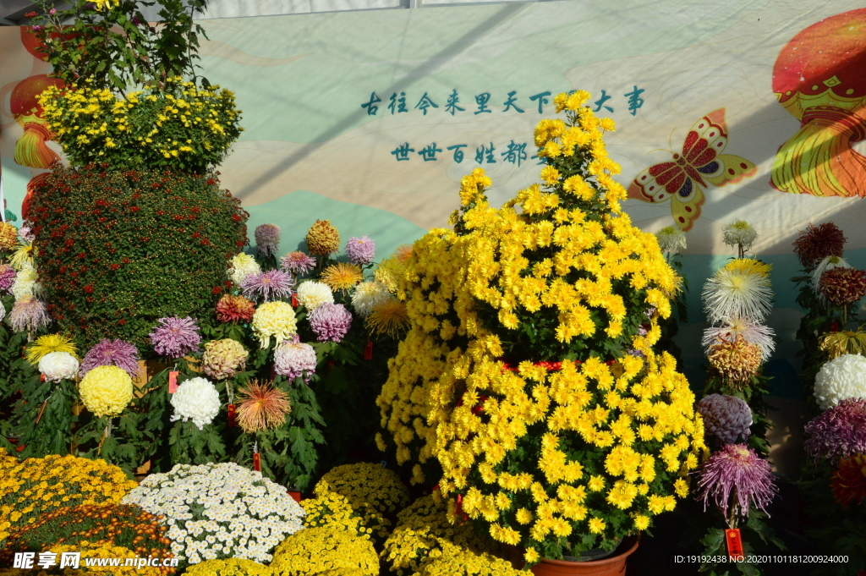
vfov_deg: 36.8
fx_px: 865
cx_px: 433
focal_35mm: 36
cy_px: 288
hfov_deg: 53.2
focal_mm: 24
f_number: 25
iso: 800
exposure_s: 1/400
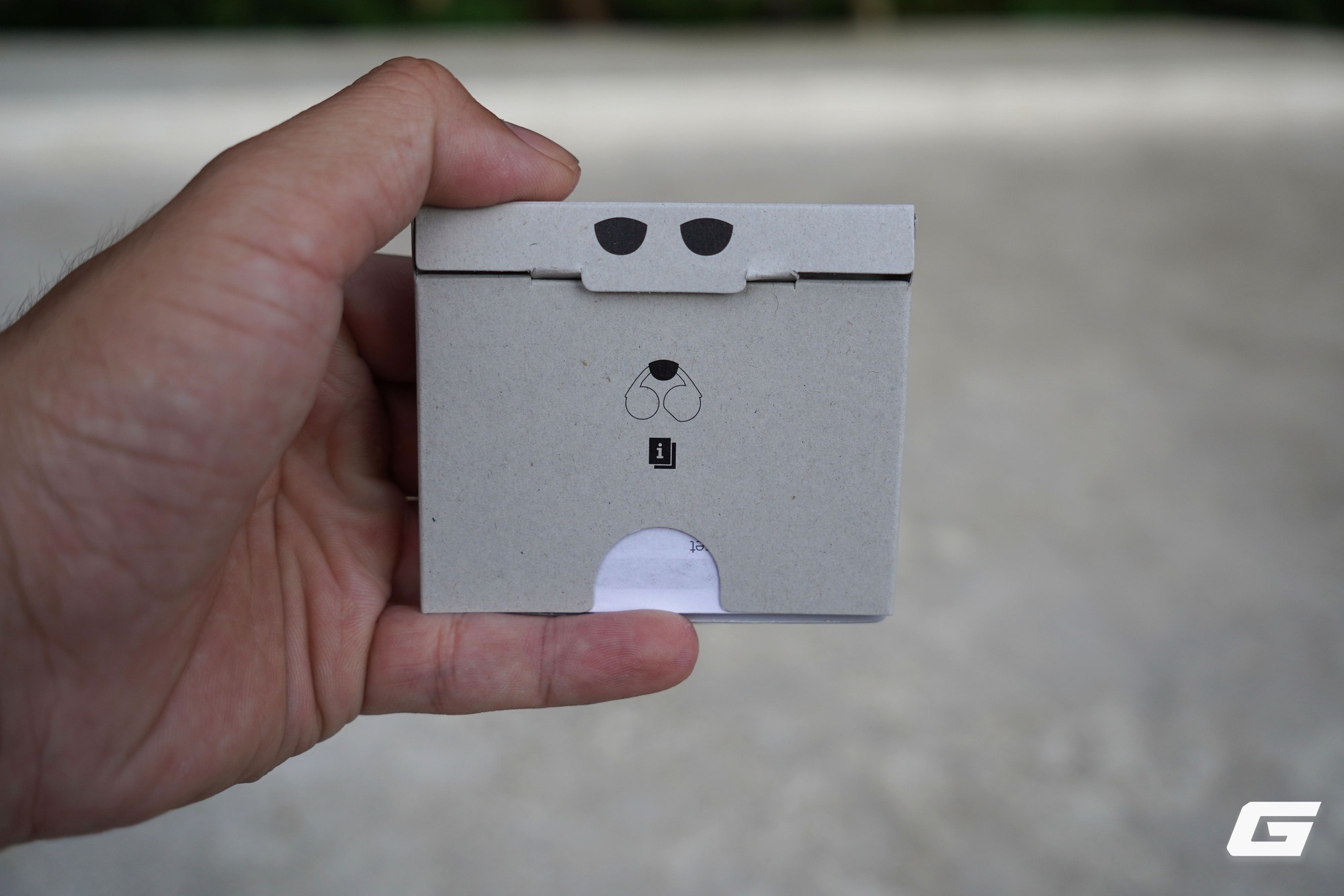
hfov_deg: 51.6
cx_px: 672
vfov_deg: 35.8
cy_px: 448
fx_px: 1389
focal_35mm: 37
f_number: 3.2
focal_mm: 24.8
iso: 100
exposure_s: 1/2000
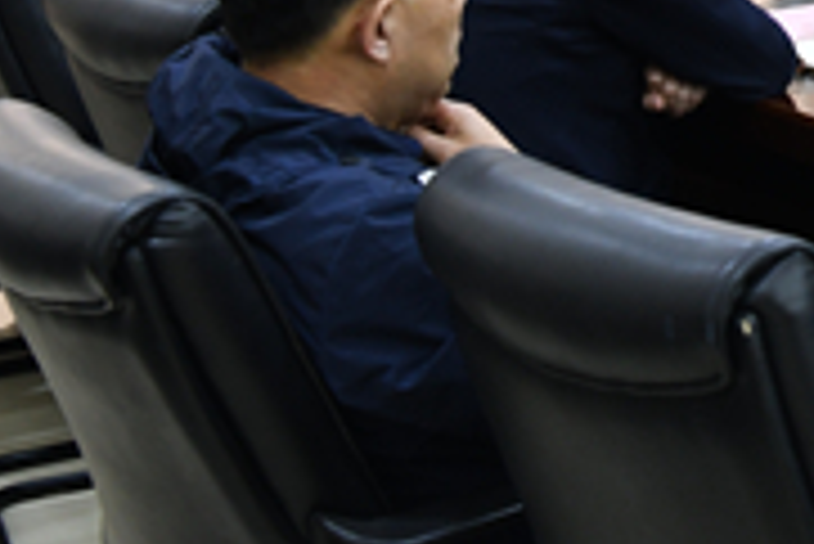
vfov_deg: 10.9
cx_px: 1435
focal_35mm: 120
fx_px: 2715
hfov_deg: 15.0
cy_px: -351
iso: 800
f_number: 5.6
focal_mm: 29
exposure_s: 1/30
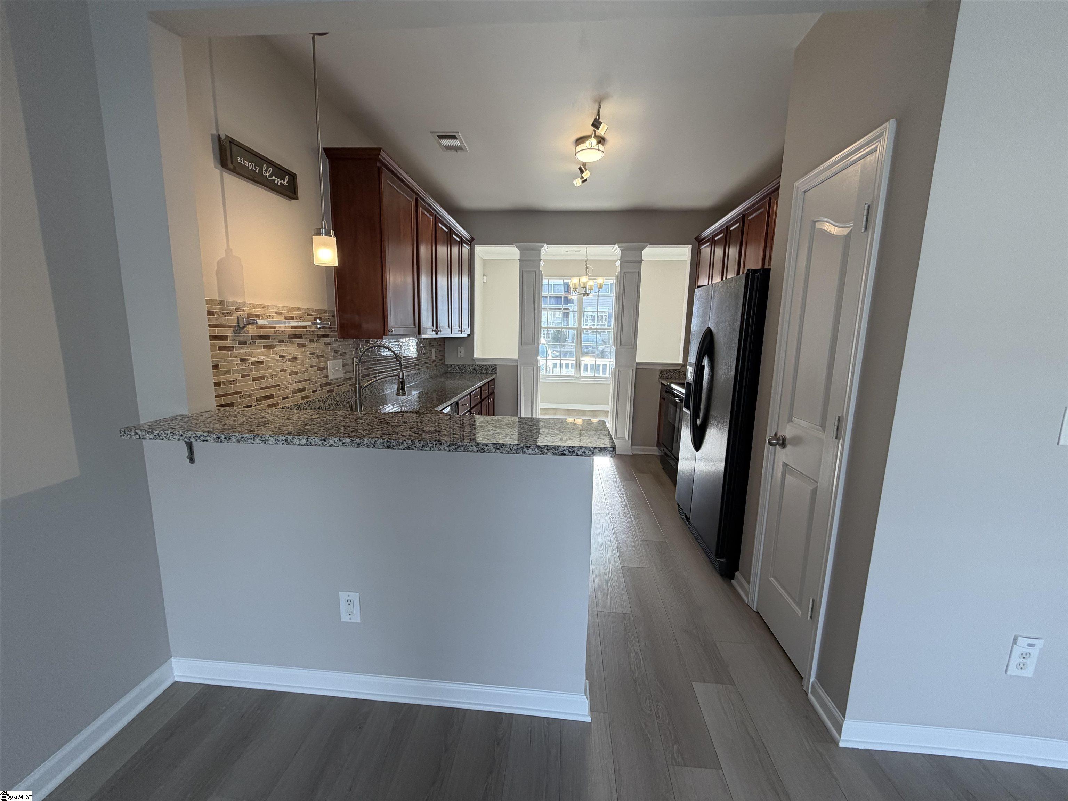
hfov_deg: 102.1
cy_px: 400
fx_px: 432
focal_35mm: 14
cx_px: 534
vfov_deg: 85.7
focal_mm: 2.22
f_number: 2.2
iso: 125
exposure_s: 1/120
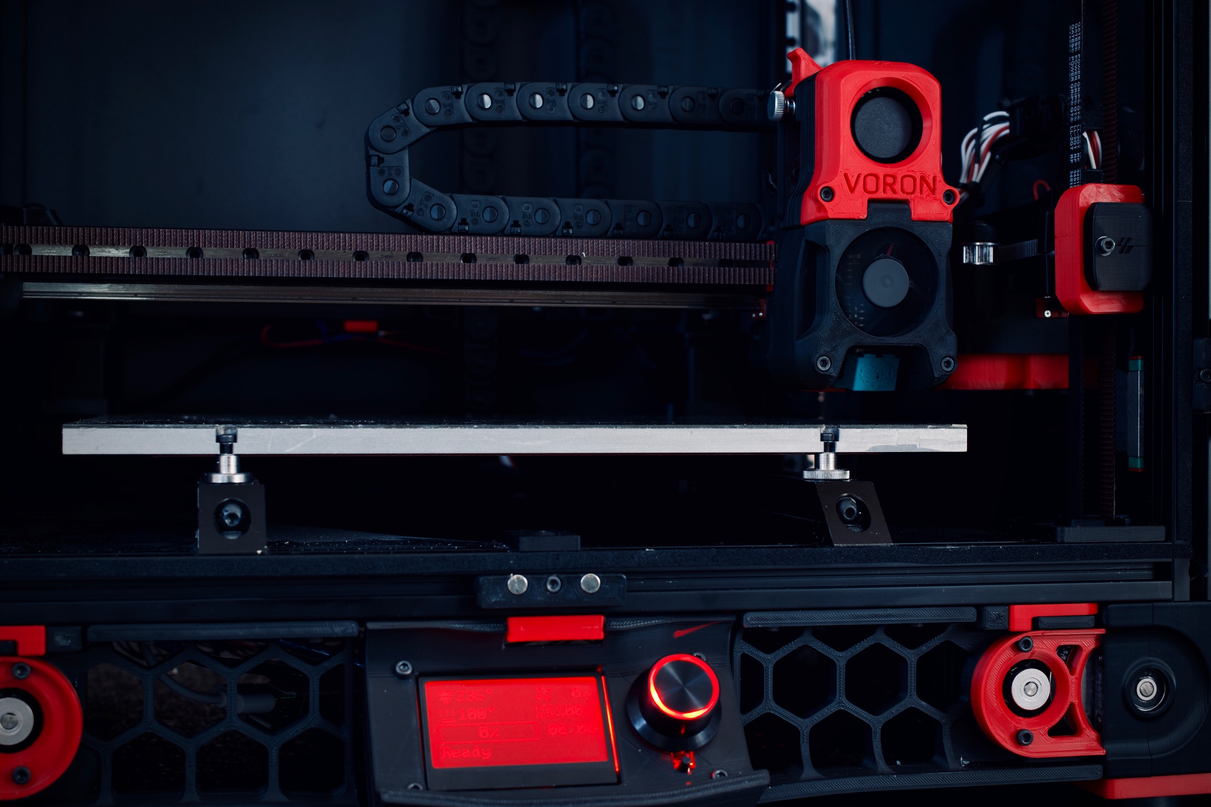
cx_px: 606
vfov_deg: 26.0
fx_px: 1749
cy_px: 404
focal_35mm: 52
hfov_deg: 38.2
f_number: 6.3
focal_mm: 35
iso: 100
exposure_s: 1.3
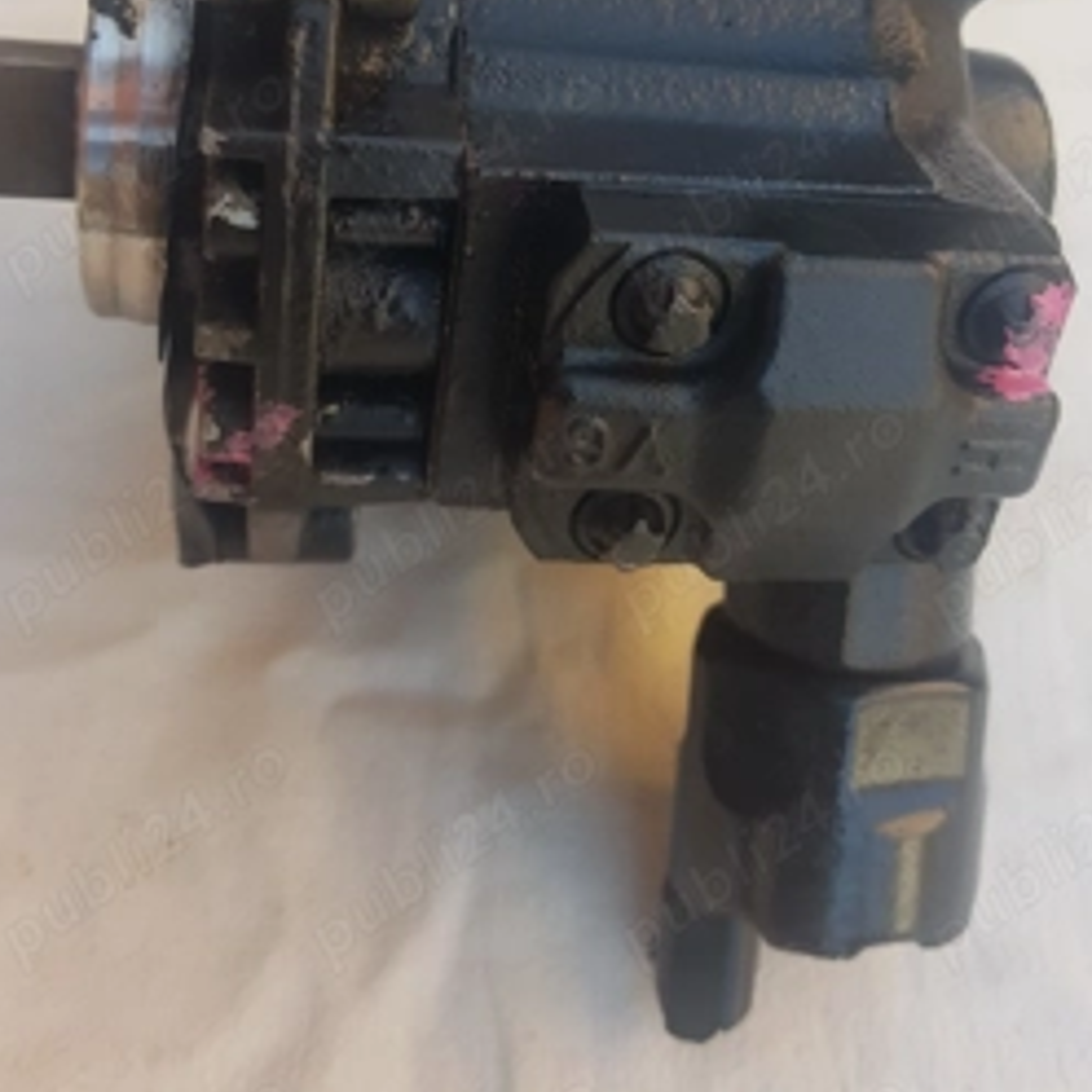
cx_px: 608
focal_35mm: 37
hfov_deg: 44.9
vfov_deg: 43.3
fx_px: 1321
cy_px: 251
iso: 50
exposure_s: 1/338
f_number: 1.7
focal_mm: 4.2
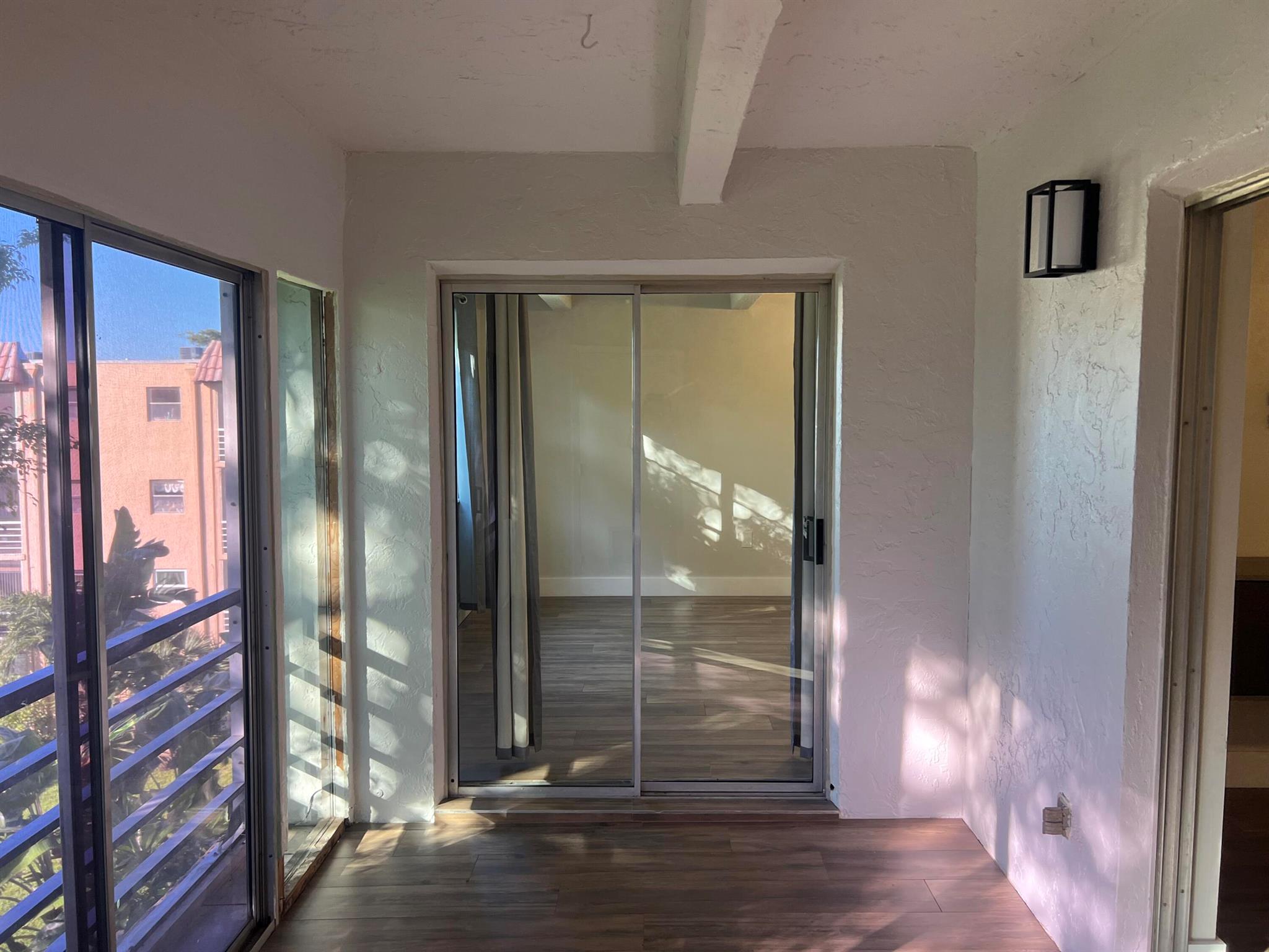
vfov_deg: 53.1
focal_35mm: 26
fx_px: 953
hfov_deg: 67.3
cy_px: 476
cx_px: 634
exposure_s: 1/120
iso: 80
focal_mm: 5.7
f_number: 1.5
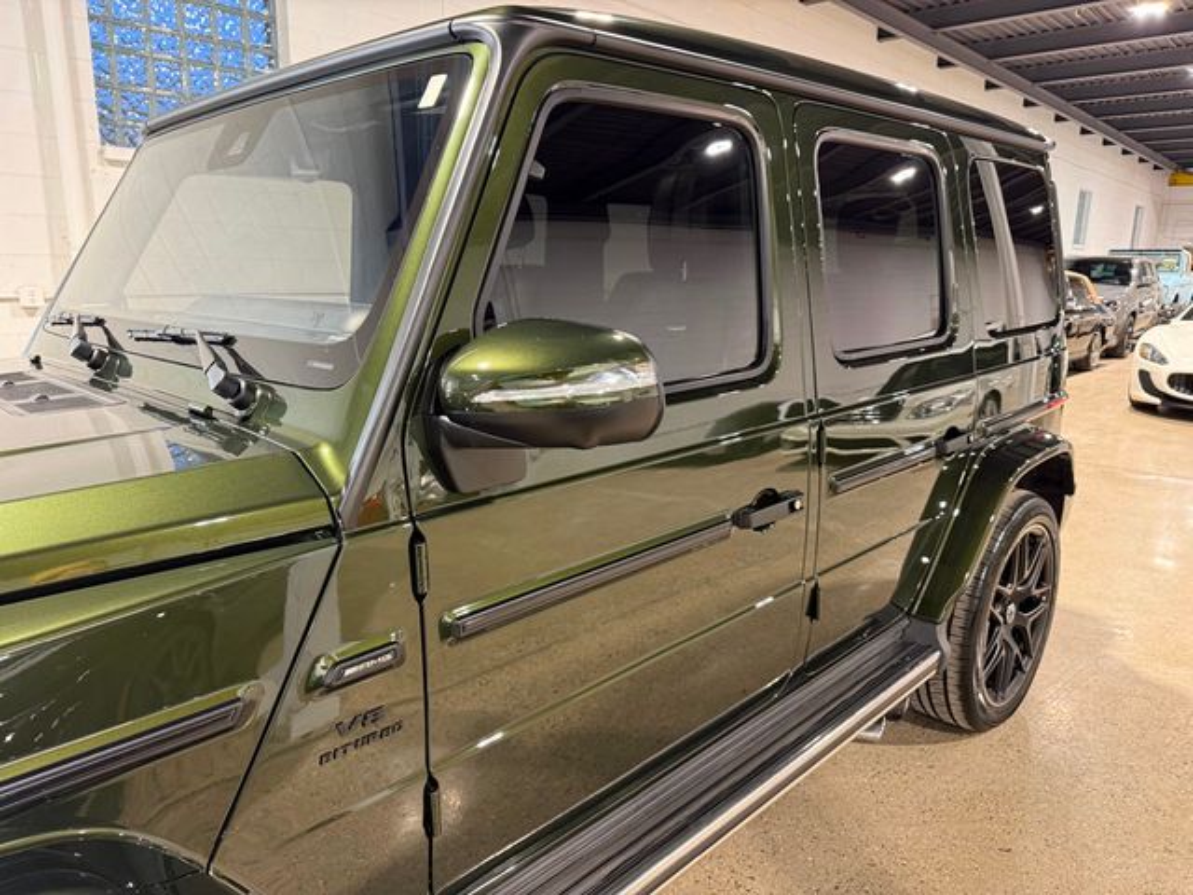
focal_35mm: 24
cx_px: 596
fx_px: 827
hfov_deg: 71.6
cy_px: 448
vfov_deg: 56.8
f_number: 1.78
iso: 250
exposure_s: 1/60
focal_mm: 6.76
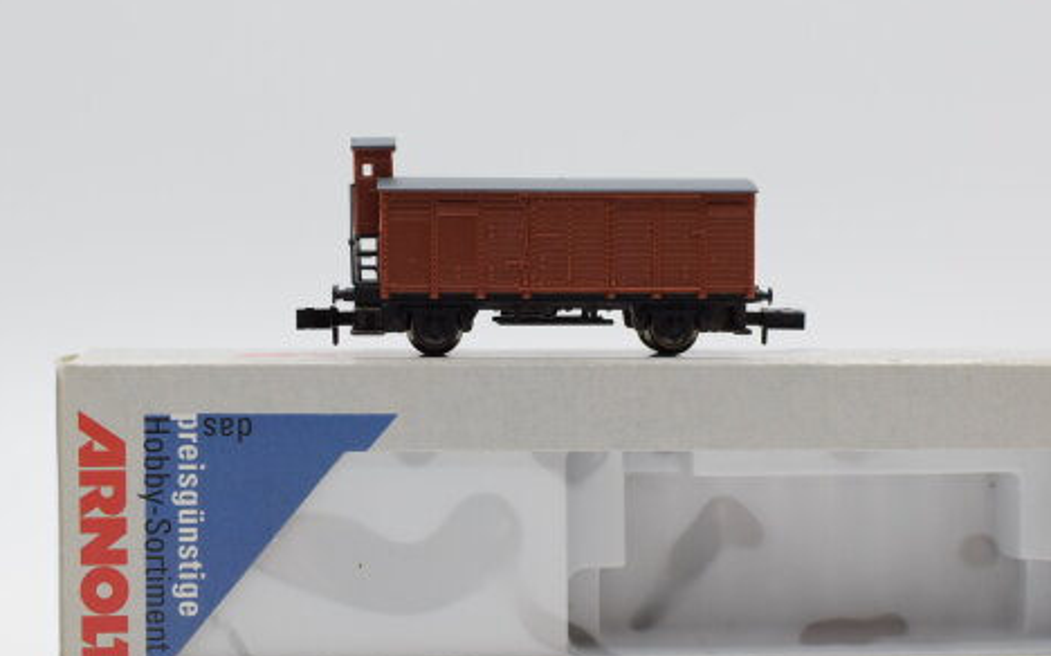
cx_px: 595
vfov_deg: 18.9
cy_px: 401
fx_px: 1966
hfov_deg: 29.9
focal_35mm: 69
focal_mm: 35
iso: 640
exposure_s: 1/320
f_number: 8
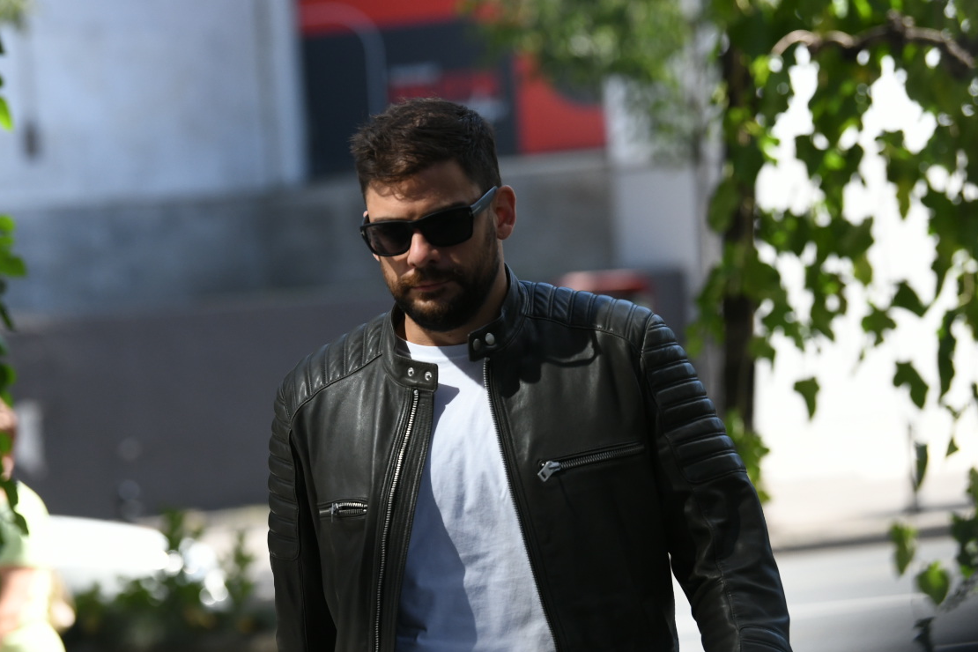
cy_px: 349
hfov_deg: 10.4
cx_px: 428
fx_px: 5351
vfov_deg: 7.0
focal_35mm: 197
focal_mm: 135
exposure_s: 1/2500
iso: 800
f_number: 4
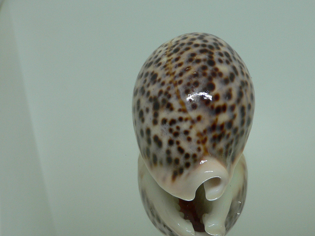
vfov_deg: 32.8
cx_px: 182
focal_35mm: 44
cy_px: 130
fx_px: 400
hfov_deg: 42.8
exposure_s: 1/60
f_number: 2.8
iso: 150
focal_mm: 4.6
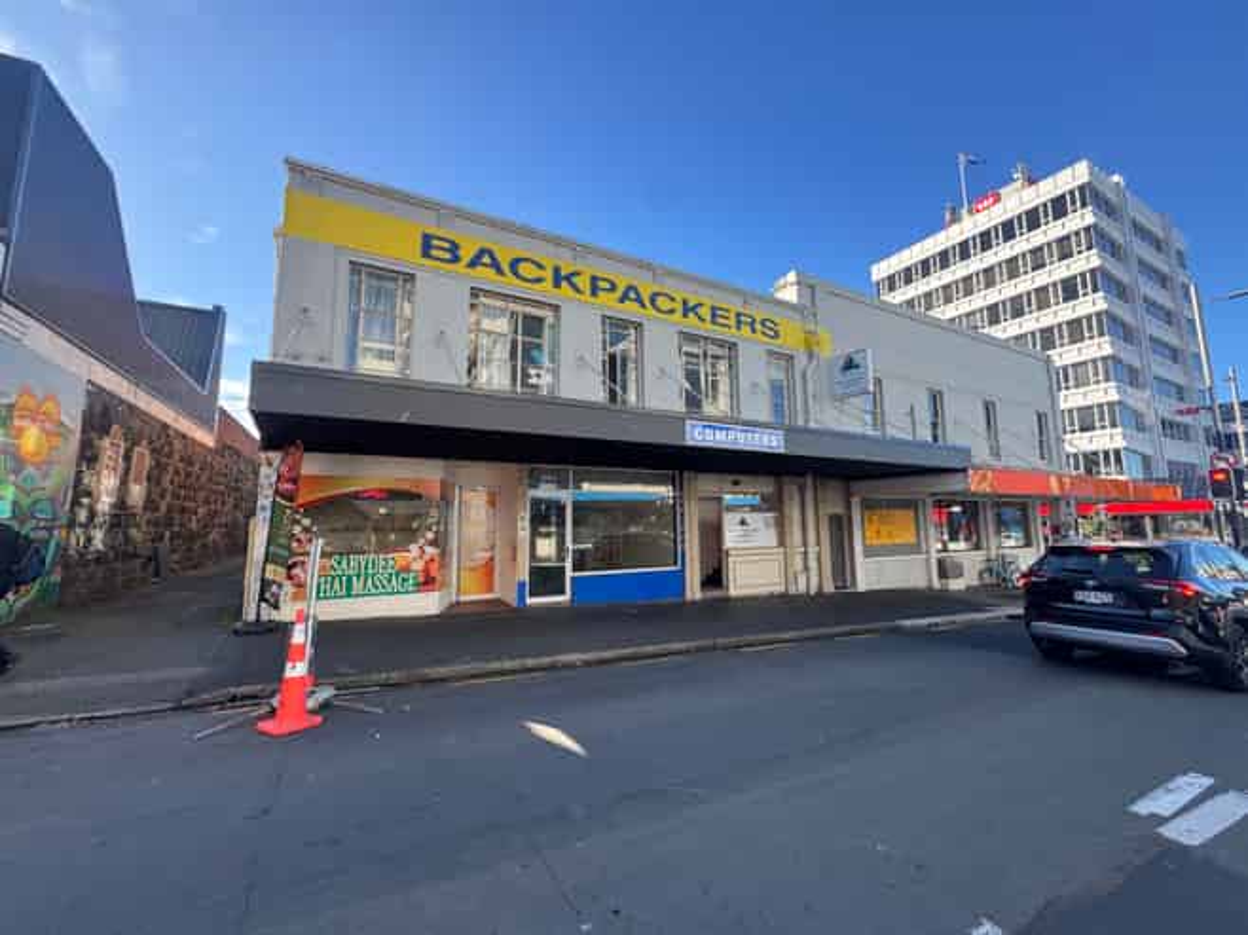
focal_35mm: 14
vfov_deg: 85.6
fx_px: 505
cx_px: 624
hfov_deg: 102.1
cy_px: 468
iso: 40
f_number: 2.2
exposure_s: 1/316
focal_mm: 2.22
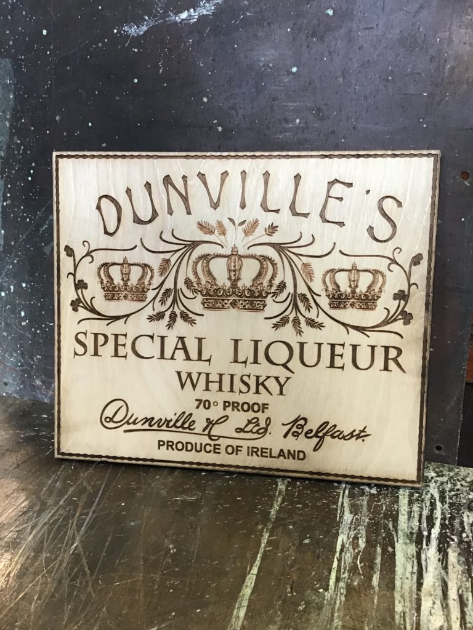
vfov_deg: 58.4
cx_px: 236
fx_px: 565
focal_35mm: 31
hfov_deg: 45.4
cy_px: 315
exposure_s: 1/33
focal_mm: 3.3
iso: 100
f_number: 2.4
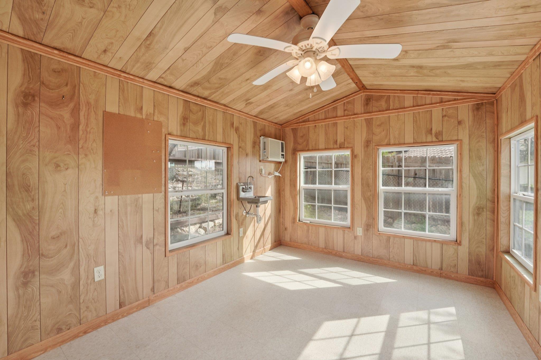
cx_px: 270
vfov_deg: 81.2
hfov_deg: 104.3
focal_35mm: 14
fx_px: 210
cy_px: 180
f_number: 8
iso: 400
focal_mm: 14
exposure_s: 1/160
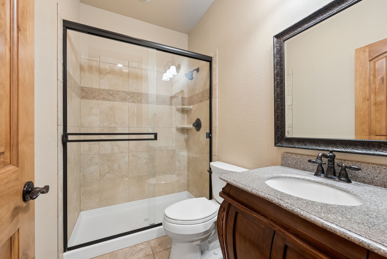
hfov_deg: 104.2
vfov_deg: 81.3
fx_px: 151
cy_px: 130
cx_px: 194
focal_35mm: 14
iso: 640
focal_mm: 14
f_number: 8
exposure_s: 1/15
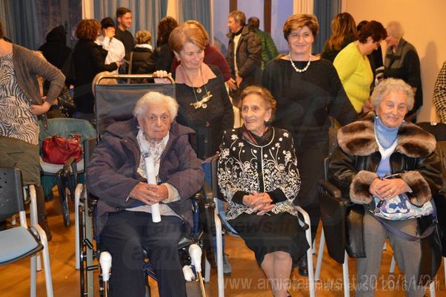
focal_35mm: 44
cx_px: 223
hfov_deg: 45.0
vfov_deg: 30.8
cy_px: 148
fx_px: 538
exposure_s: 1/60
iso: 3200
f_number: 4
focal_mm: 29
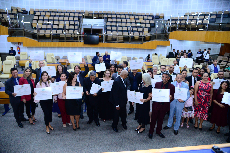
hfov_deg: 73.7
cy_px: 76
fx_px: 153
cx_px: 115
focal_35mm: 24
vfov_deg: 53.2
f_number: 4
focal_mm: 24
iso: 2500
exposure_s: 1/125
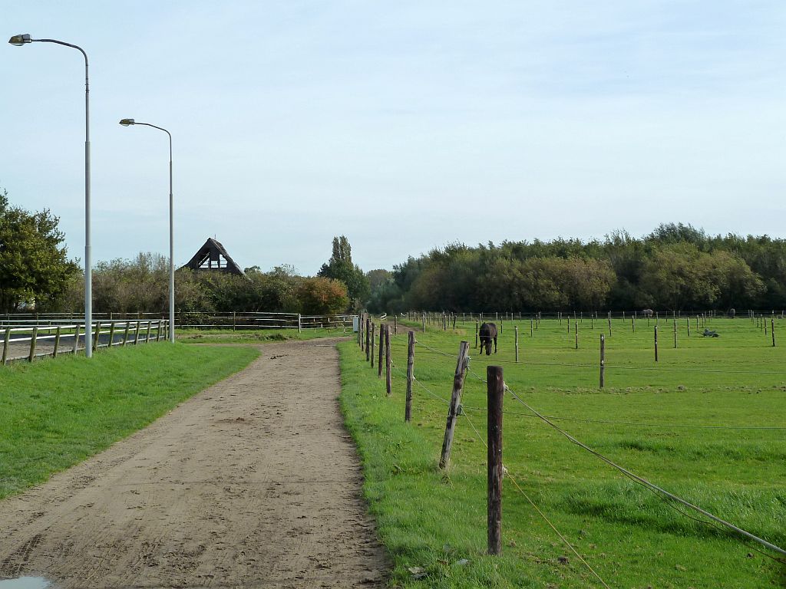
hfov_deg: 34.9
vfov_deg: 26.6
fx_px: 1249
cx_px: 393
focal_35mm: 55
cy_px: 294
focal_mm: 9.1
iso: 125
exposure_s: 1/400
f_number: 3.9
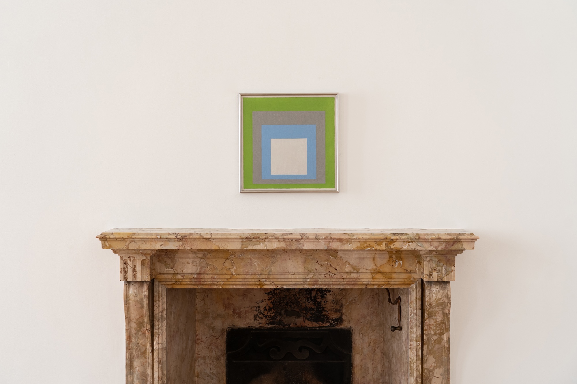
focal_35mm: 62
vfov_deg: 21.9
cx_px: 288
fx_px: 994
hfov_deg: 32.4
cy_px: 192
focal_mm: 62
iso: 640
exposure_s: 1/160
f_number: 4.5
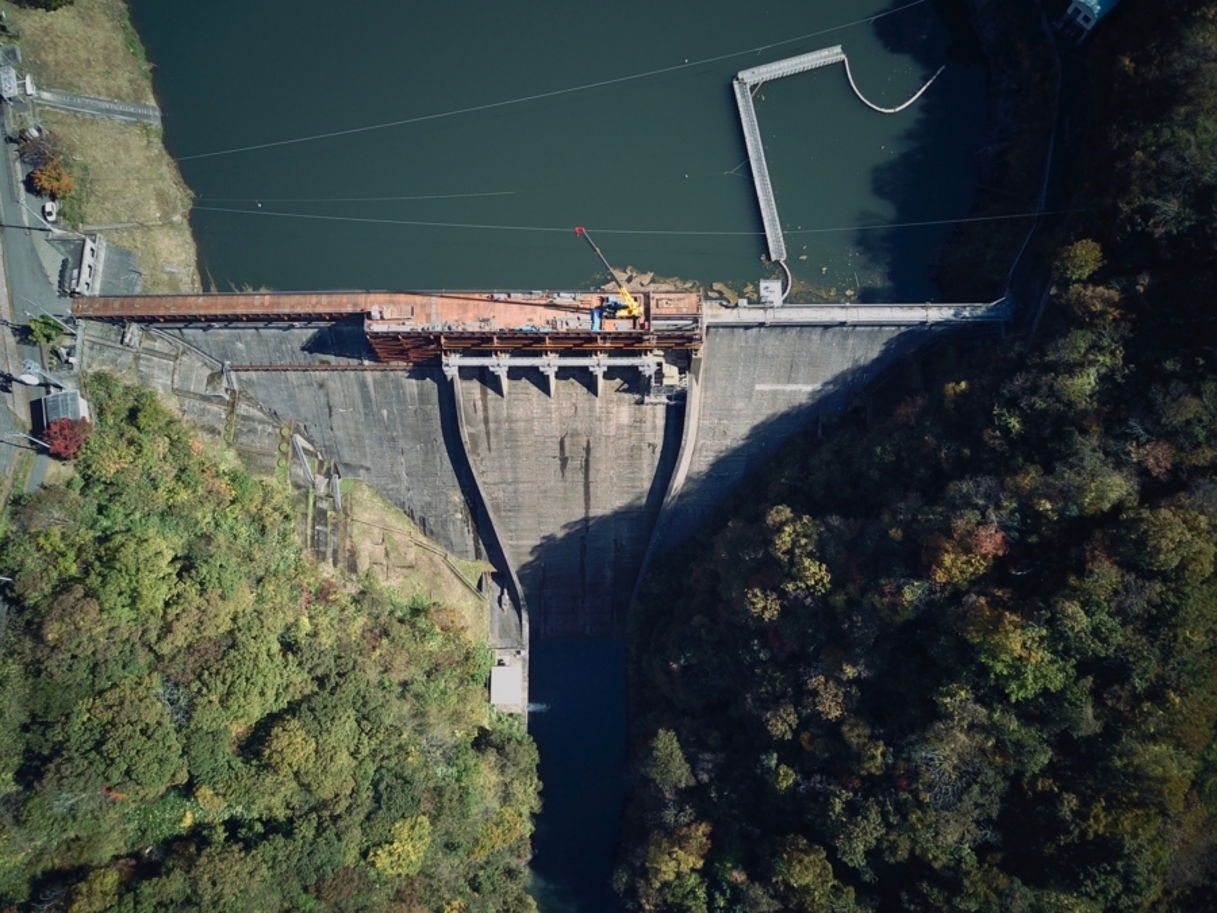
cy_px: 456
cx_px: 608
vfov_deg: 53.1
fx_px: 914
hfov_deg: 67.3
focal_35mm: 26
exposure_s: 1/325
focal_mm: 4.73
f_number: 2.2
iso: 100
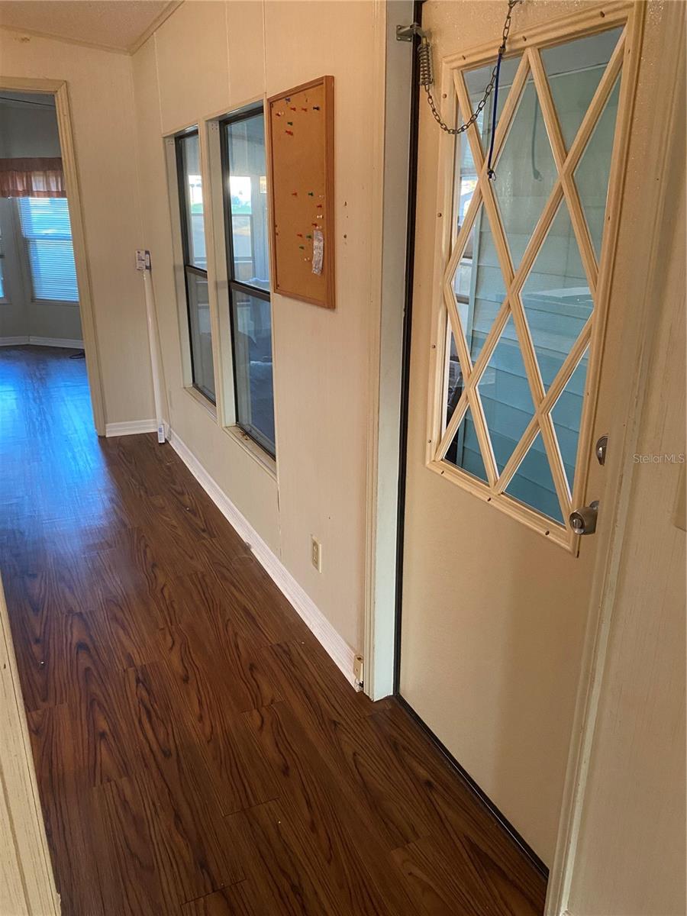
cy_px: 458
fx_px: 688
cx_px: 344
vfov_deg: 67.3
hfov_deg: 53.1
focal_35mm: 26
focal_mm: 4.25
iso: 400
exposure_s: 1/60
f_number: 1.8
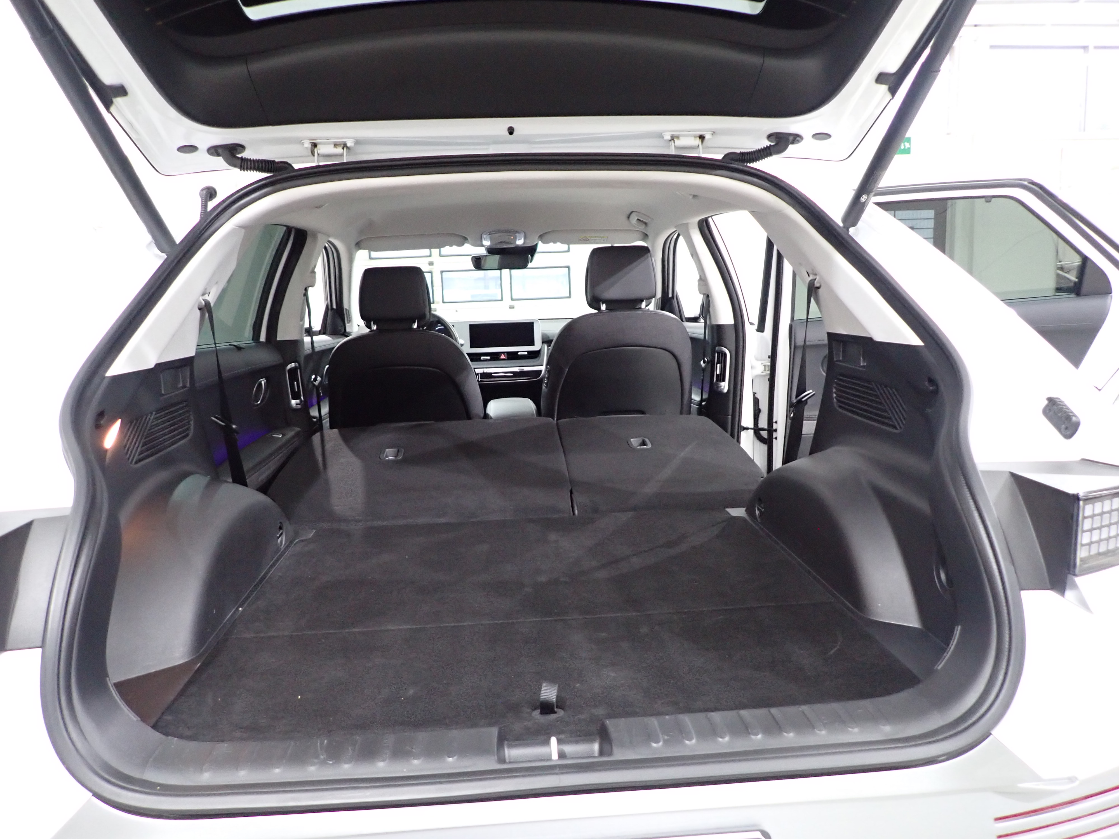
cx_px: 560
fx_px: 808
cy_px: 420
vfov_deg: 54.9
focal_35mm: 25
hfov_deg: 69.4
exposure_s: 1/30
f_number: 2
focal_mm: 4.5
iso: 500
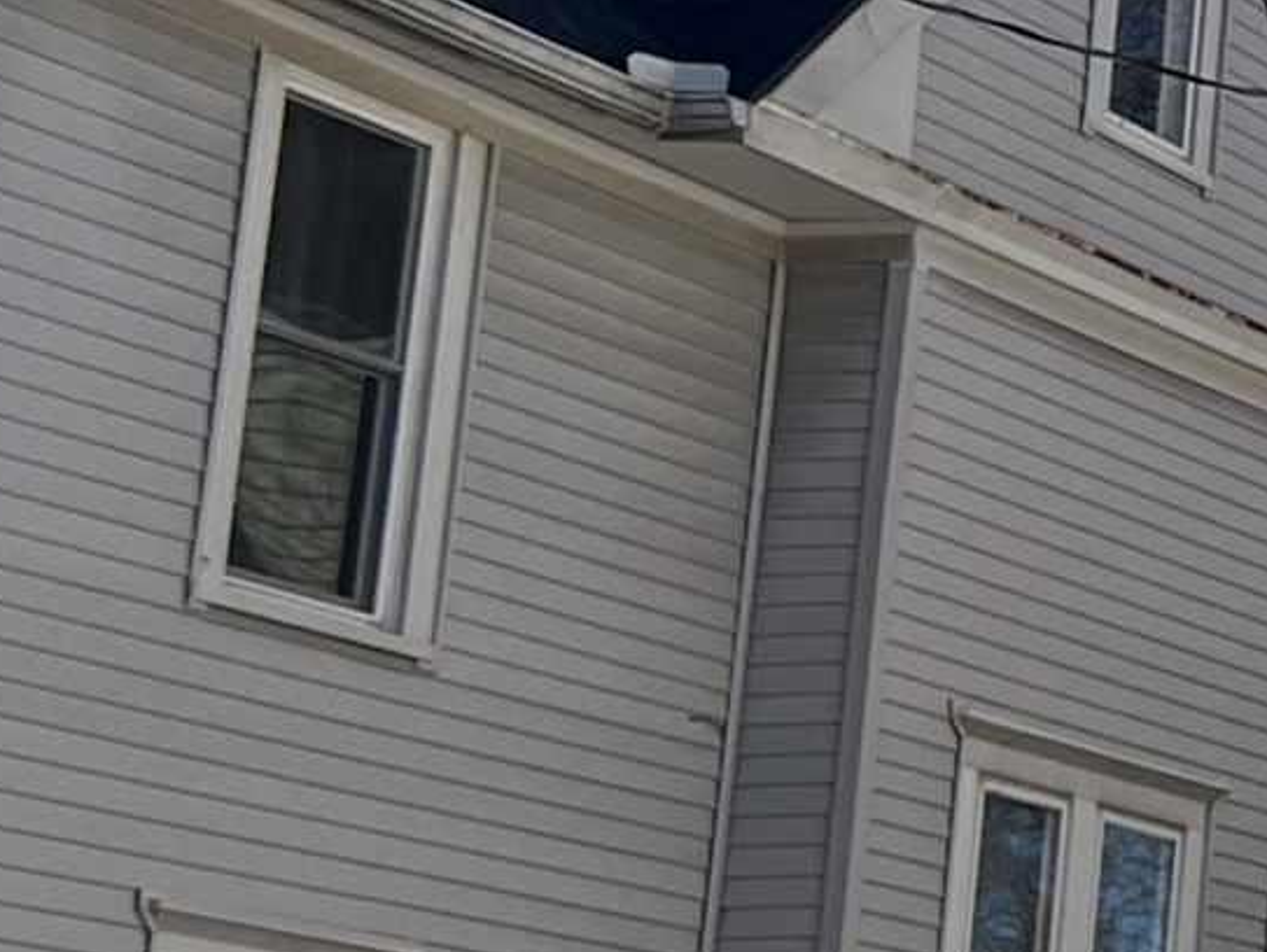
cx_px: 3474
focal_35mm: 147
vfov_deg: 10.1
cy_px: 558
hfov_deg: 10.5
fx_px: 5384
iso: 50
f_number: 1.5
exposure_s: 1/3968
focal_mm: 5.7
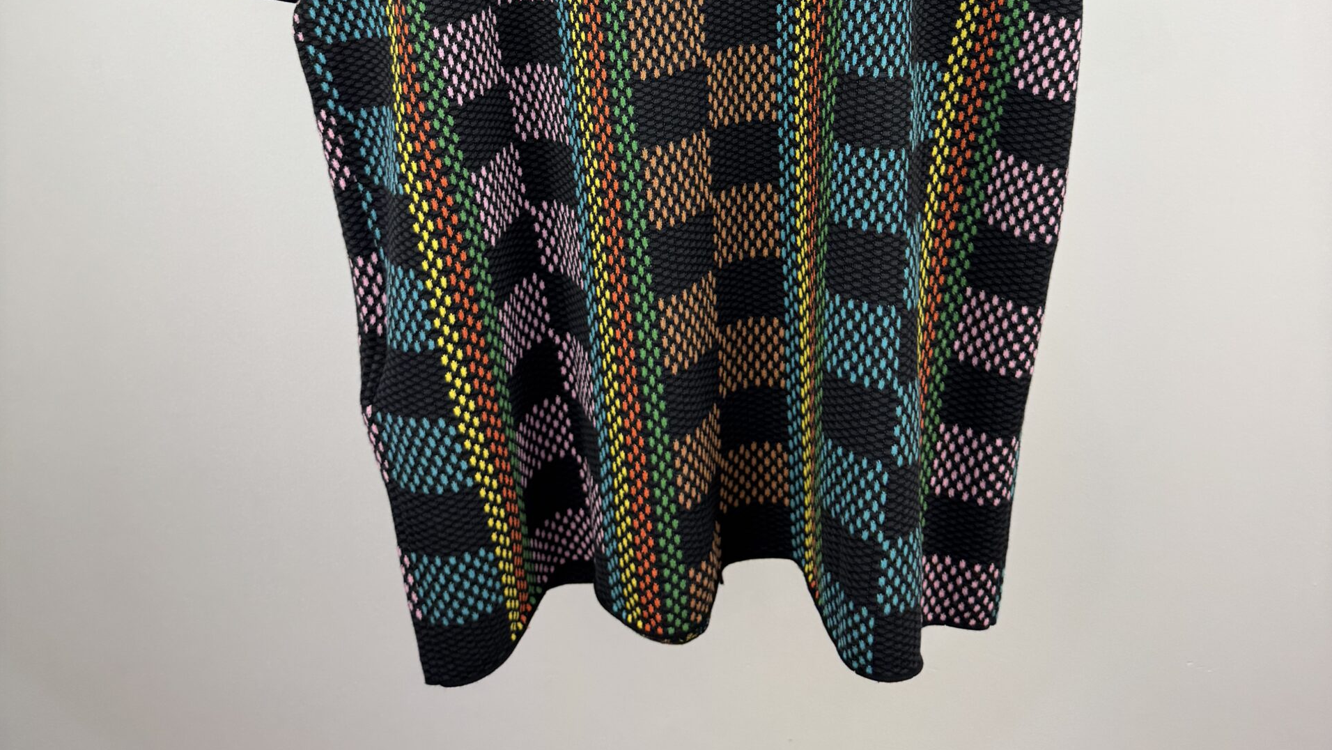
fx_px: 1236
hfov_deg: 56.6
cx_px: 667
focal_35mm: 35
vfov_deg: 30.2
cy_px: -74
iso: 64
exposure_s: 1/100
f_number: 1.78
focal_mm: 6.76
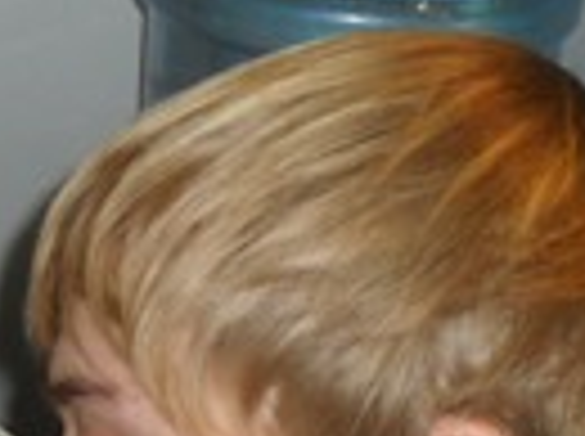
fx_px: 1990
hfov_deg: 16.7
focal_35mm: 118
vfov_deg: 12.4
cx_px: 184
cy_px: 364
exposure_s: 1/45
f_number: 3.2
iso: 200
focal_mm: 6.3
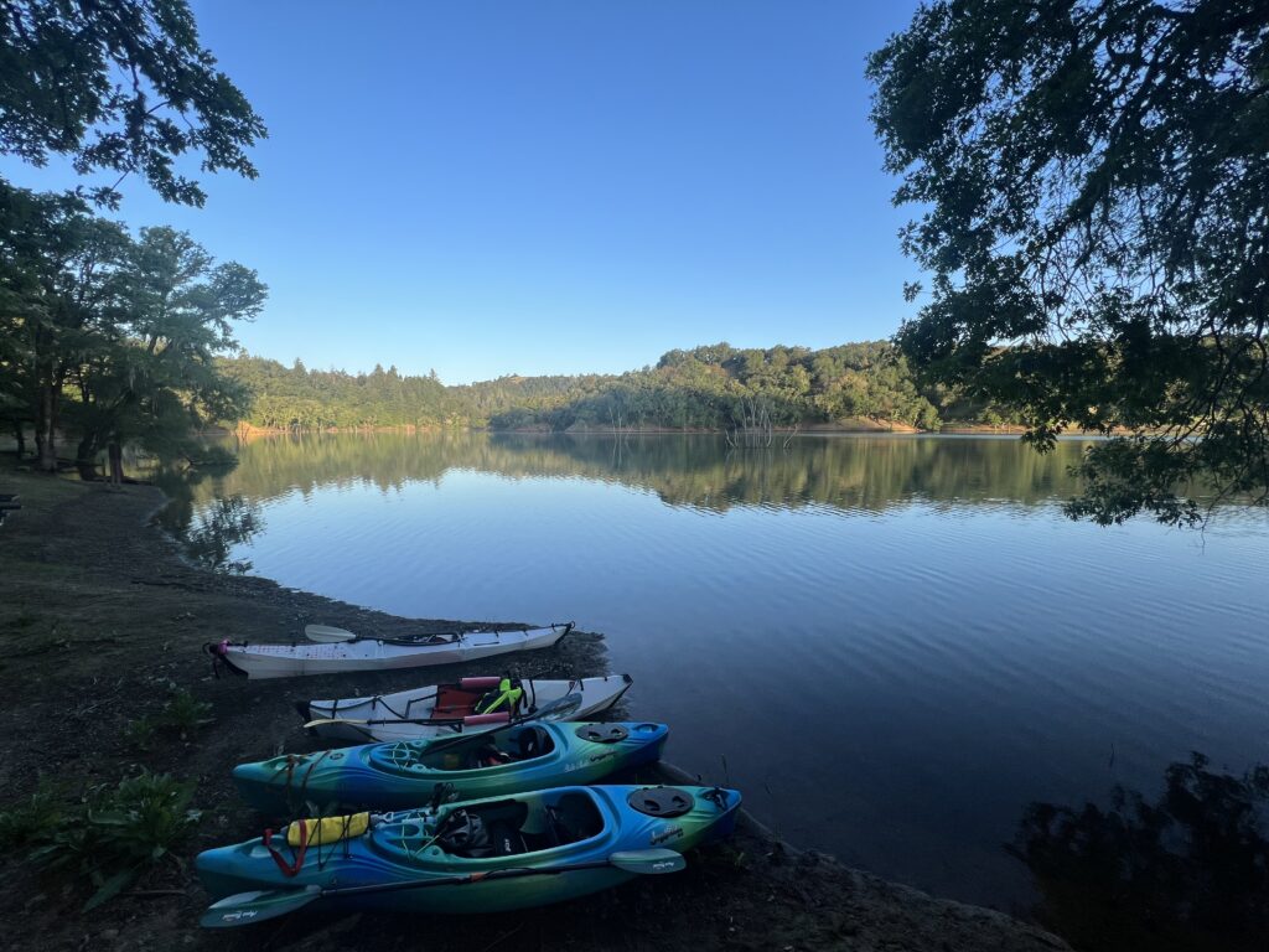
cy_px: 476
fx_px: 477
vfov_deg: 89.9
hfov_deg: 106.2
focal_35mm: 13
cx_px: 634
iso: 32
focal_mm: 1.57
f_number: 1.8
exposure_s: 1/513
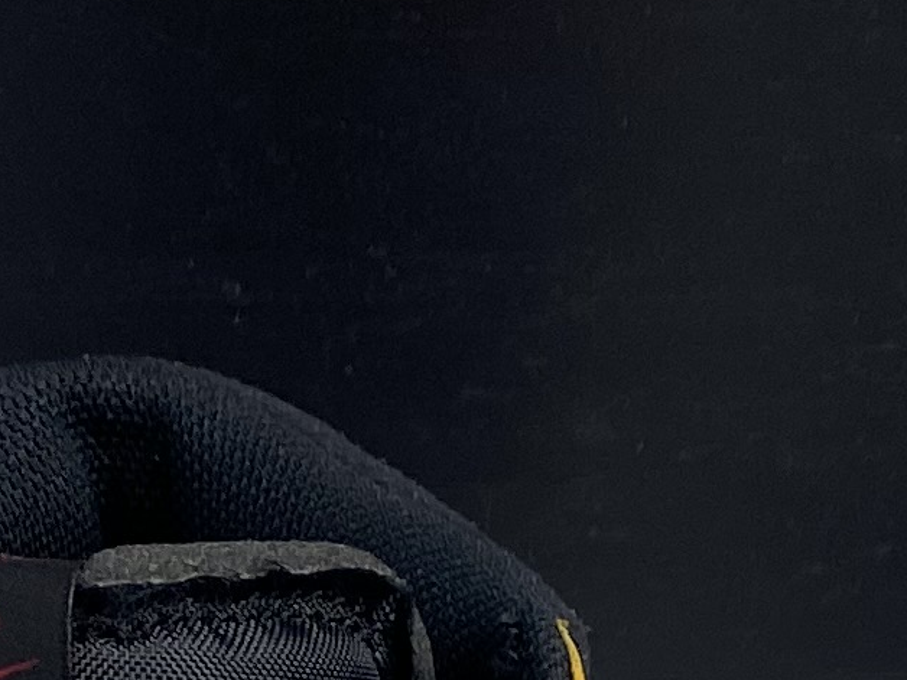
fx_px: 4376
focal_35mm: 167
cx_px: 1001
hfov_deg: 11.7
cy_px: 2000
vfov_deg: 7.8
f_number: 1.8
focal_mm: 4.25
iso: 40
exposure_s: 1/122
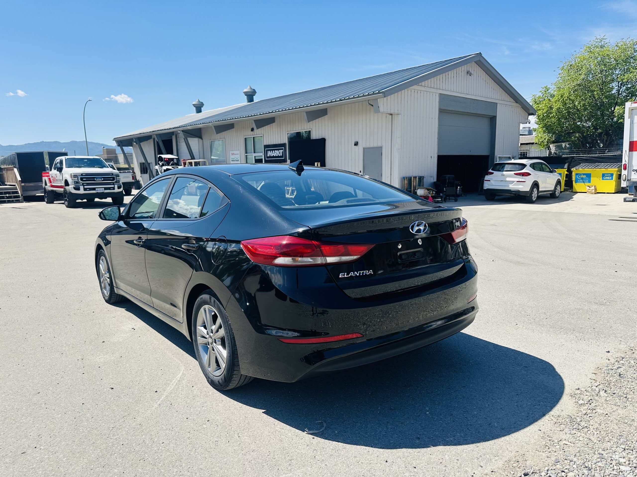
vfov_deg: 56.8
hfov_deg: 71.6
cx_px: 318
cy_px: 238
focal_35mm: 24
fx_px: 442
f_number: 1.78
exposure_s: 1/3472
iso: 80
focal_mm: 6.86
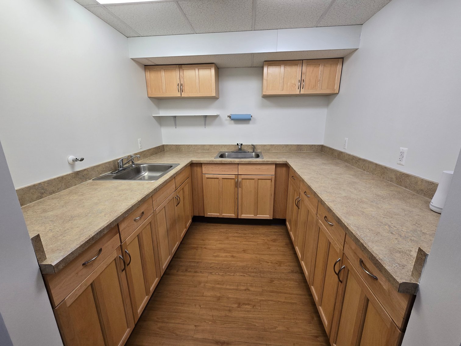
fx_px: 173
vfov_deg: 89.9
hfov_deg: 106.2
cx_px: 230
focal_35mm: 13
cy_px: 173
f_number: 2.2
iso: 100
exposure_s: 1/60
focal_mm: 2.2
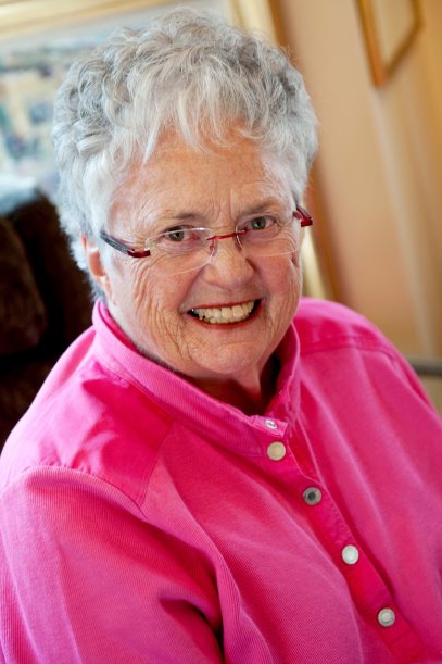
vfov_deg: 31.4
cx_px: 220
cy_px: 330
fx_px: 1179
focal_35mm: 64
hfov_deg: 21.2
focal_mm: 62
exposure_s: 1/80
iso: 1600
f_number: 3.2
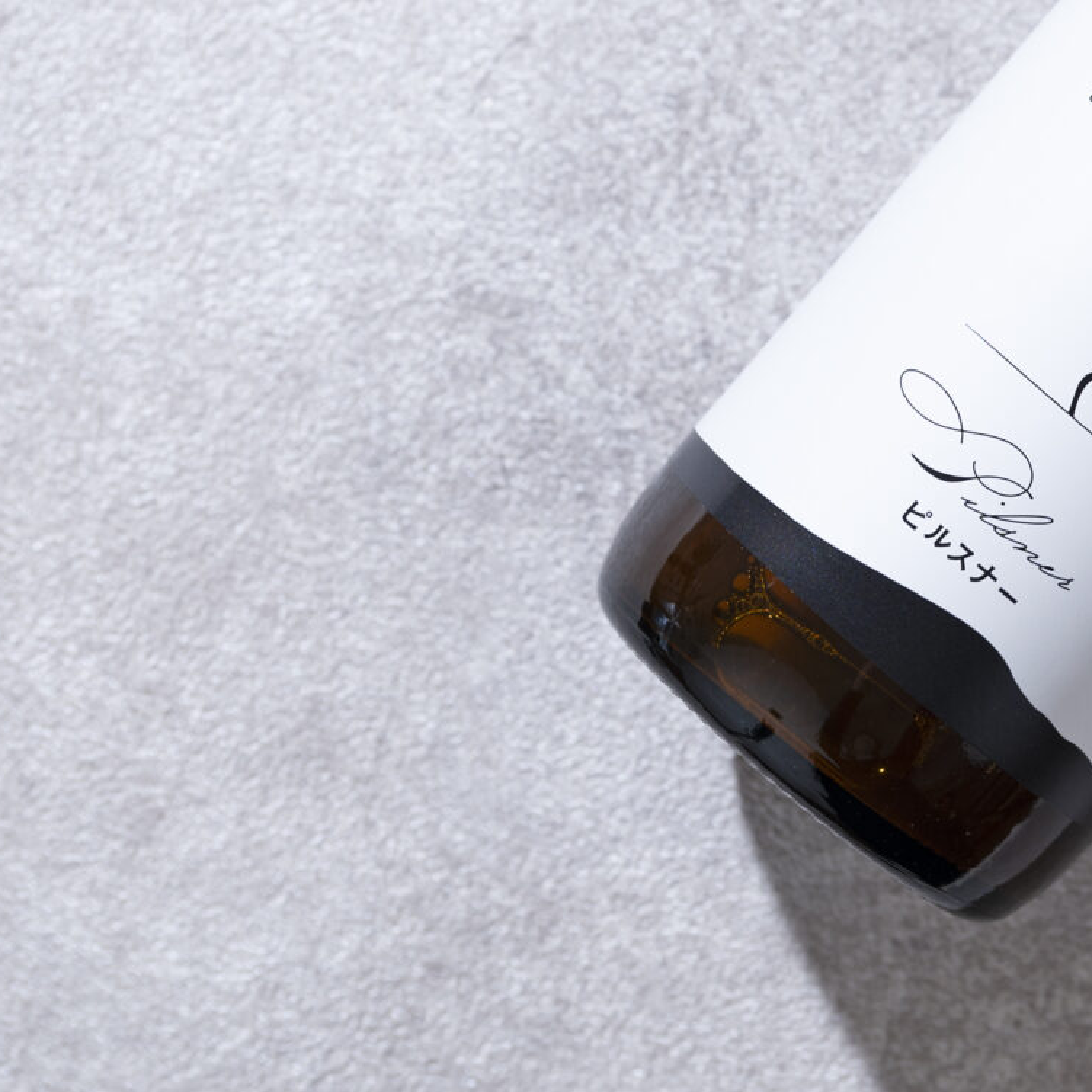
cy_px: -76
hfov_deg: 10.4
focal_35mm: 165
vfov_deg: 10.5
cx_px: 1377
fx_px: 5889
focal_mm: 57
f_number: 5.6
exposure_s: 1/125
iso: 160
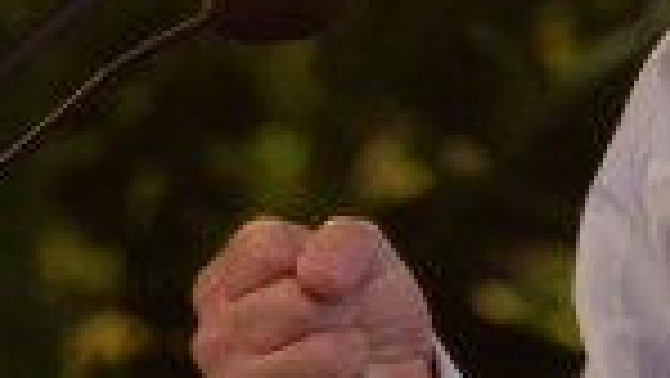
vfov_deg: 1.5
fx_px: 14576
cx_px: 582
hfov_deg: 2.6
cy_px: -801
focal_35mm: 820
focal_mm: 130
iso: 800
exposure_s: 1/320
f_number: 5.6
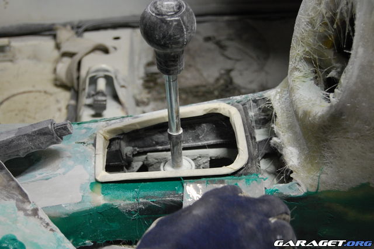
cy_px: 124
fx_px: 701
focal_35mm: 68
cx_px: 187
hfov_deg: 29.9
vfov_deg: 20.1
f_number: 5.3
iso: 800
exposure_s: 1/20
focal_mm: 45
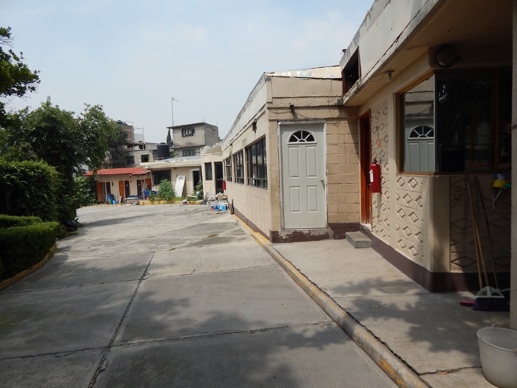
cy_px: 194
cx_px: 258
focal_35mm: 23
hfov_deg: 73.9
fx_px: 344
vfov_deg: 58.9
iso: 125
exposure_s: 1/640
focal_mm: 4
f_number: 6
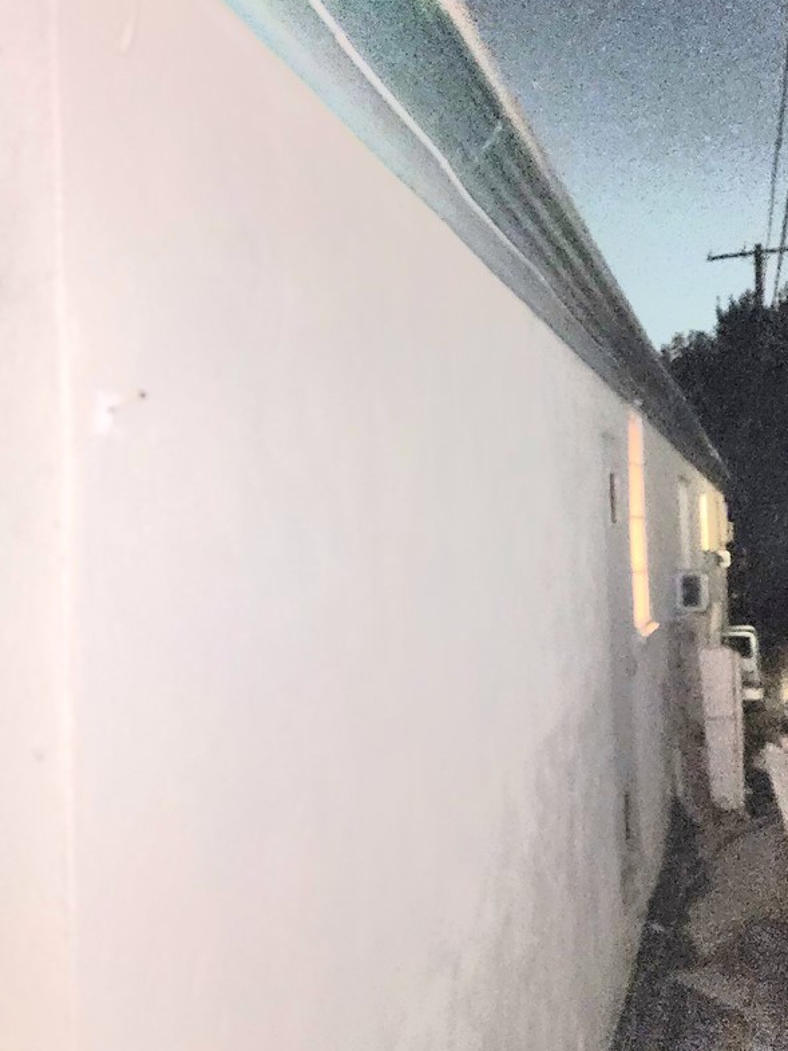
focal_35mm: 30
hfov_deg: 46.8
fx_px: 910
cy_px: 533
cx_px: 427
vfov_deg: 60.0
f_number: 1.8
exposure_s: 1/8
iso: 800
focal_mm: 6.4
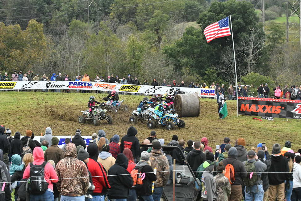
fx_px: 1129
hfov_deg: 15.2
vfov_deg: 10.2
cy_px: 100
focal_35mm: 135
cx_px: 150
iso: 2000
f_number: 5
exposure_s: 1/1250
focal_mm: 90
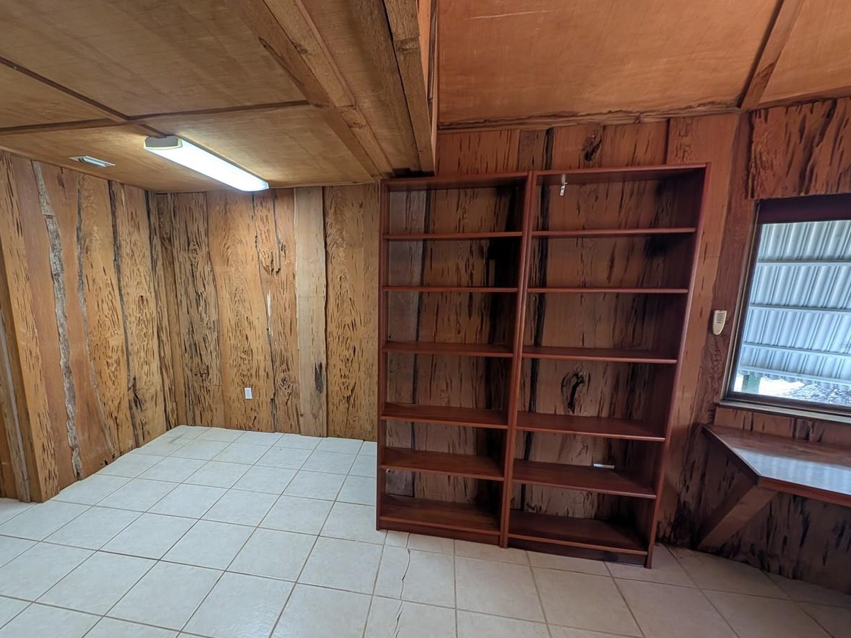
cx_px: 355
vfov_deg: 77.8
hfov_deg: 93.6
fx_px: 393
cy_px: 356
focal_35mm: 16
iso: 62
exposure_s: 1/60
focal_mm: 2.23
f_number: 1.95
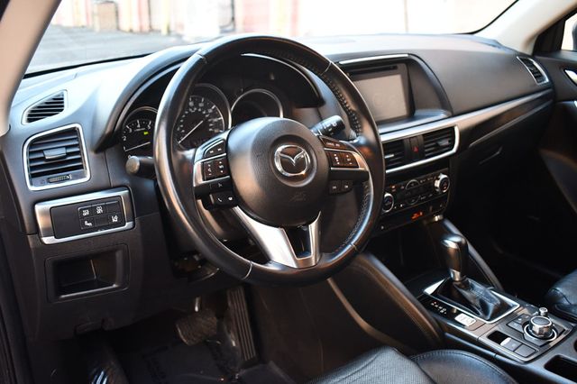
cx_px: 288
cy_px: 192
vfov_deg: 39.9
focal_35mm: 33
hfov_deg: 57.2
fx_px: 529
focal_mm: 22
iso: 1400
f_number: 3.8
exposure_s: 1/125
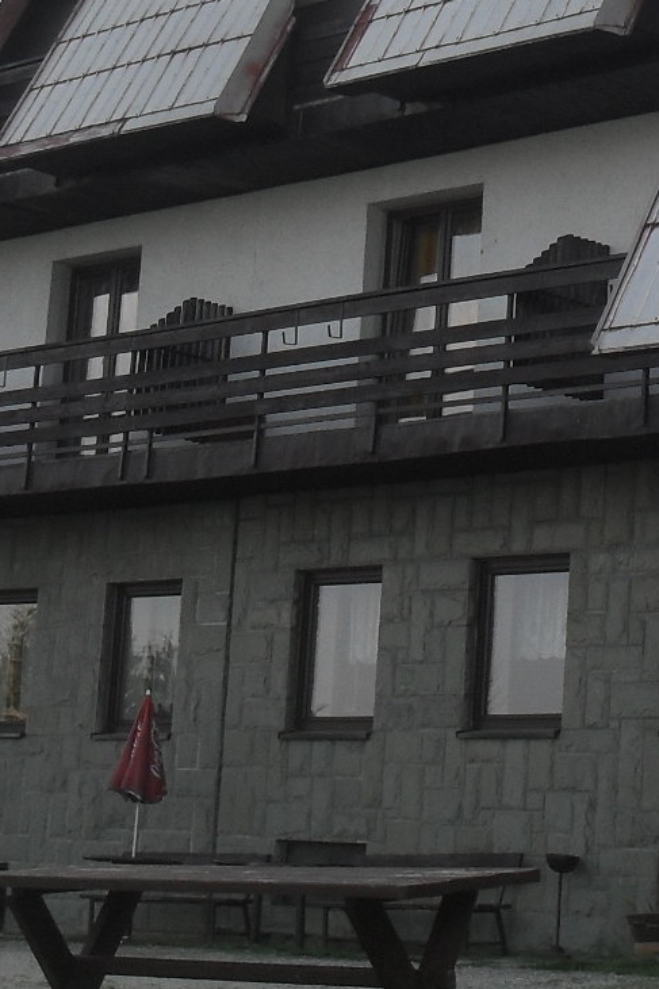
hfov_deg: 13.2
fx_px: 2802
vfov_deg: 19.7
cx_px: 731
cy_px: 120
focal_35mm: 102
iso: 100
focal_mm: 6.3
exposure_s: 1/500
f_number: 3.2
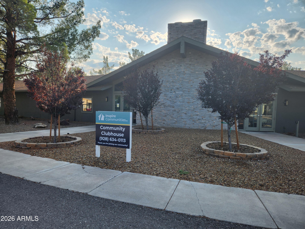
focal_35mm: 23
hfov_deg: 73.9
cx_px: 152
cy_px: 114
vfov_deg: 58.9
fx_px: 203
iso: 20
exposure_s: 1/890
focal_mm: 5.4
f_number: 1.8
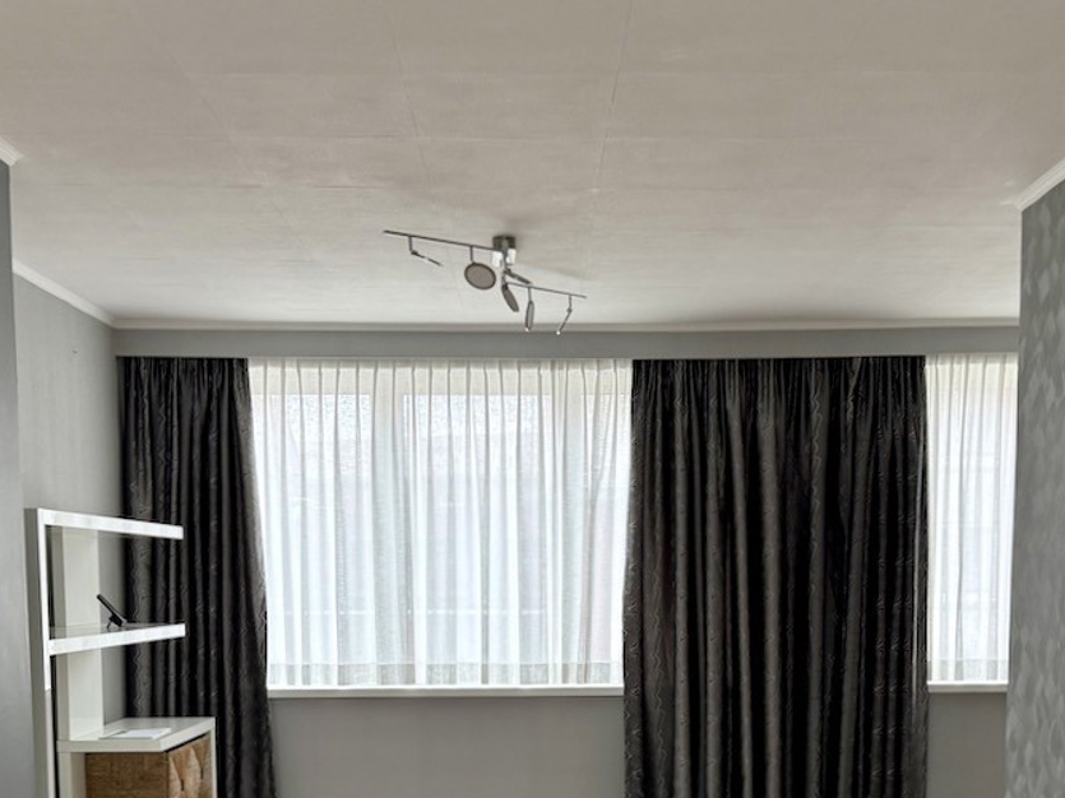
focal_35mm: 46
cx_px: 566
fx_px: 1415
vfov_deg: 30.3
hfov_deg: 41.2
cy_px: 696
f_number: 1.78
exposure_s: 1/50
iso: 160
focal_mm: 6.76
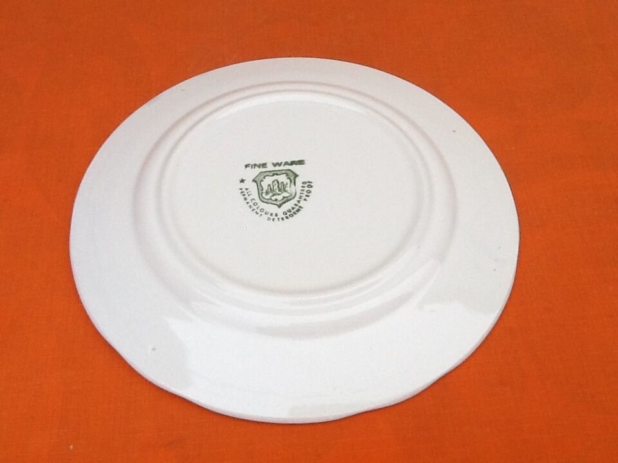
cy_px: 232
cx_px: 309
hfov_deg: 42.9
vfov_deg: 32.9
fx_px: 786
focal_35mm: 44
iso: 50
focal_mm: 2.03
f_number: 2.4
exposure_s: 1/120
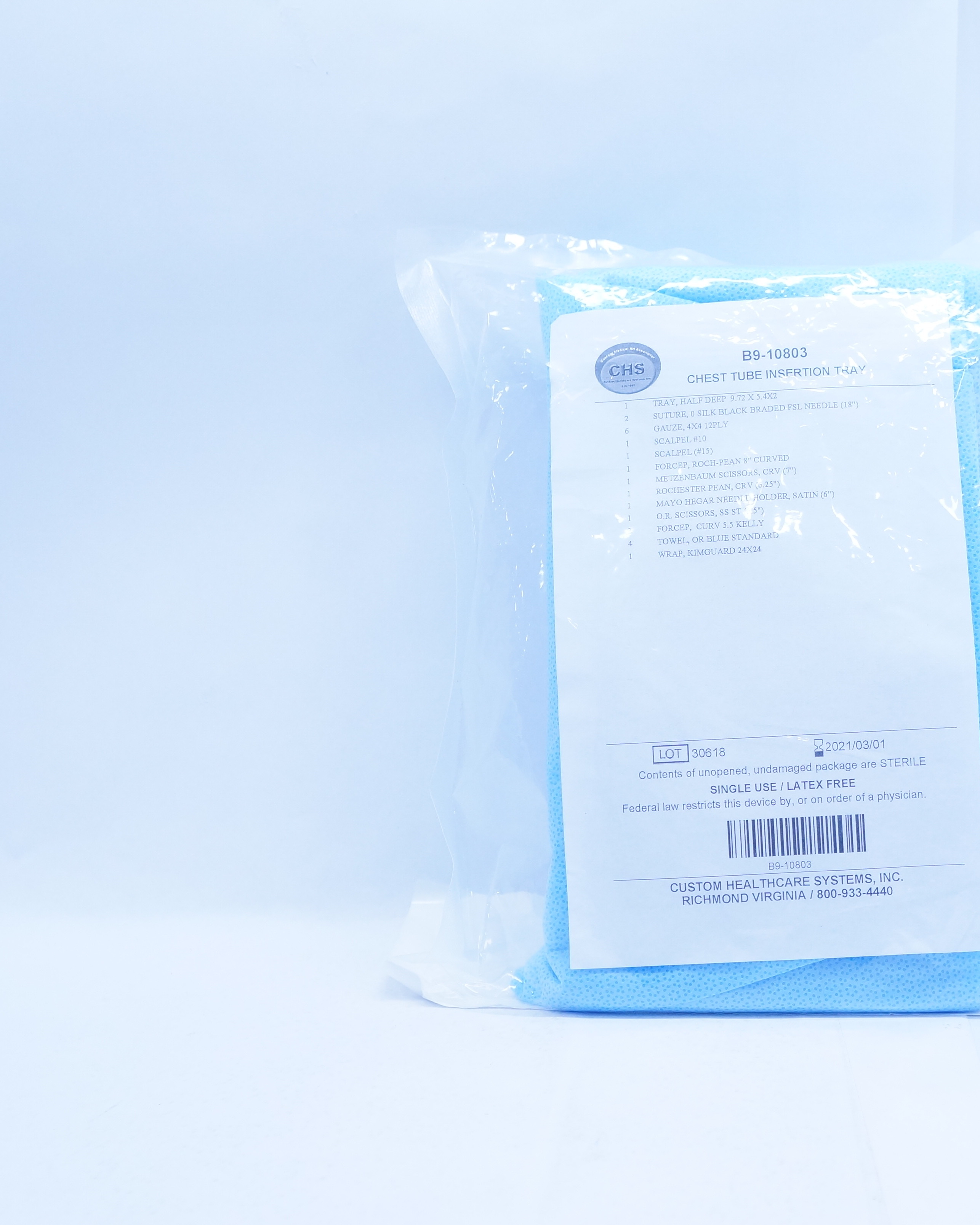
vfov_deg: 34.9
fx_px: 1947
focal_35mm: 54
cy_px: 613
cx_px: 762
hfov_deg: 27.8
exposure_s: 1/200
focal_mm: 25
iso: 800
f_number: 4.5
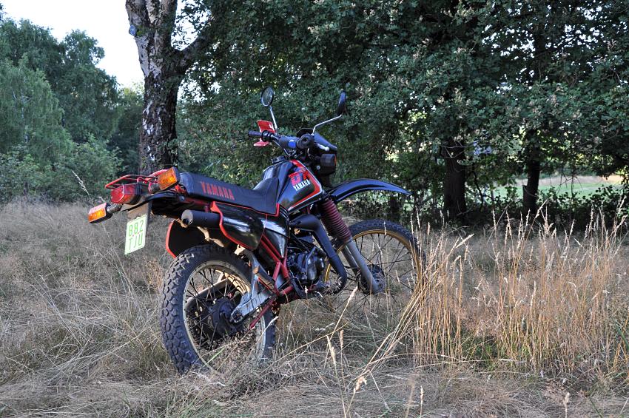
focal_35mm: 48
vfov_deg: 28.0
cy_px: 209
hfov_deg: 41.1
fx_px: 838
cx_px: 314
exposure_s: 1/50
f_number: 7.1
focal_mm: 32
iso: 200
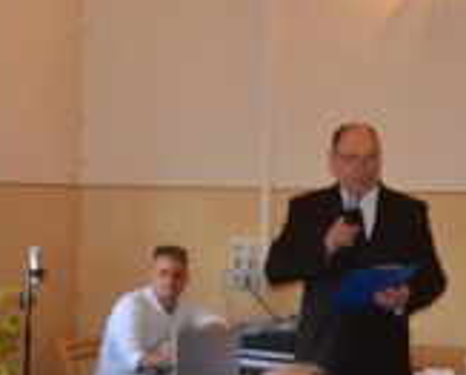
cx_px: 327
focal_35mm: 93
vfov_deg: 16.5
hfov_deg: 20.5
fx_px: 1285
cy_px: 269
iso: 500
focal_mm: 18
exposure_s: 1/60
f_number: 3.5
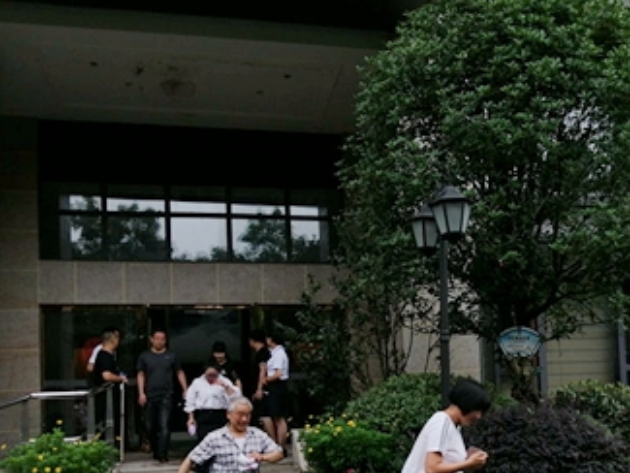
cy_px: 352
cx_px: 411
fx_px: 728
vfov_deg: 35.2
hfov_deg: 46.2
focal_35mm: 40
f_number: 1.8
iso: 50
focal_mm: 3.64
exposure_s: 1/180
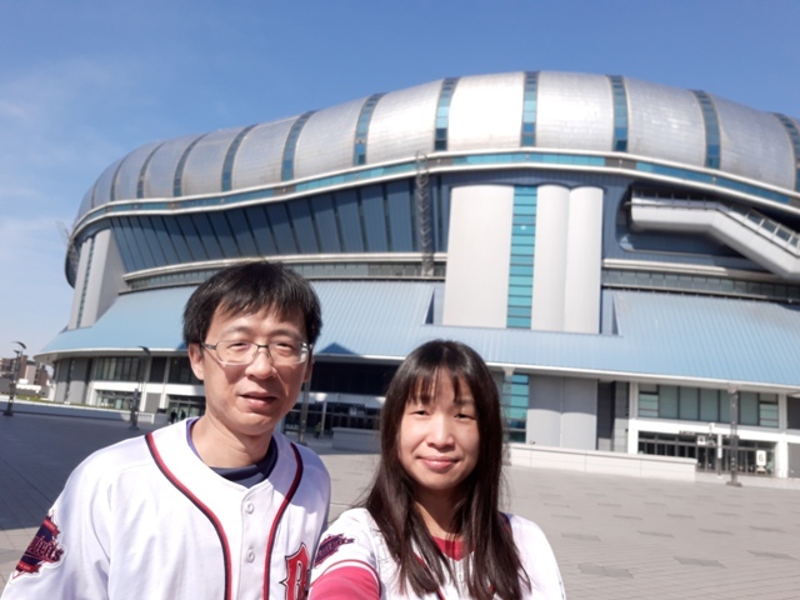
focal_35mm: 28
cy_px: 300
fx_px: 647
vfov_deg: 49.7
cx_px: 400
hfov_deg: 63.4
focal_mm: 3.34
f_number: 1.9
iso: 40
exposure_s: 1/1152
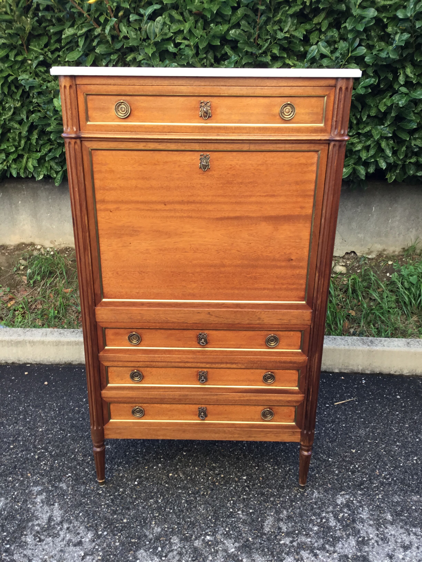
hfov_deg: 45.4
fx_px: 504
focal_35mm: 31
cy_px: 281
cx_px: 211
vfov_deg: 58.4
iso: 32
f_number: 2.4
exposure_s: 1/50
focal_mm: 3.3
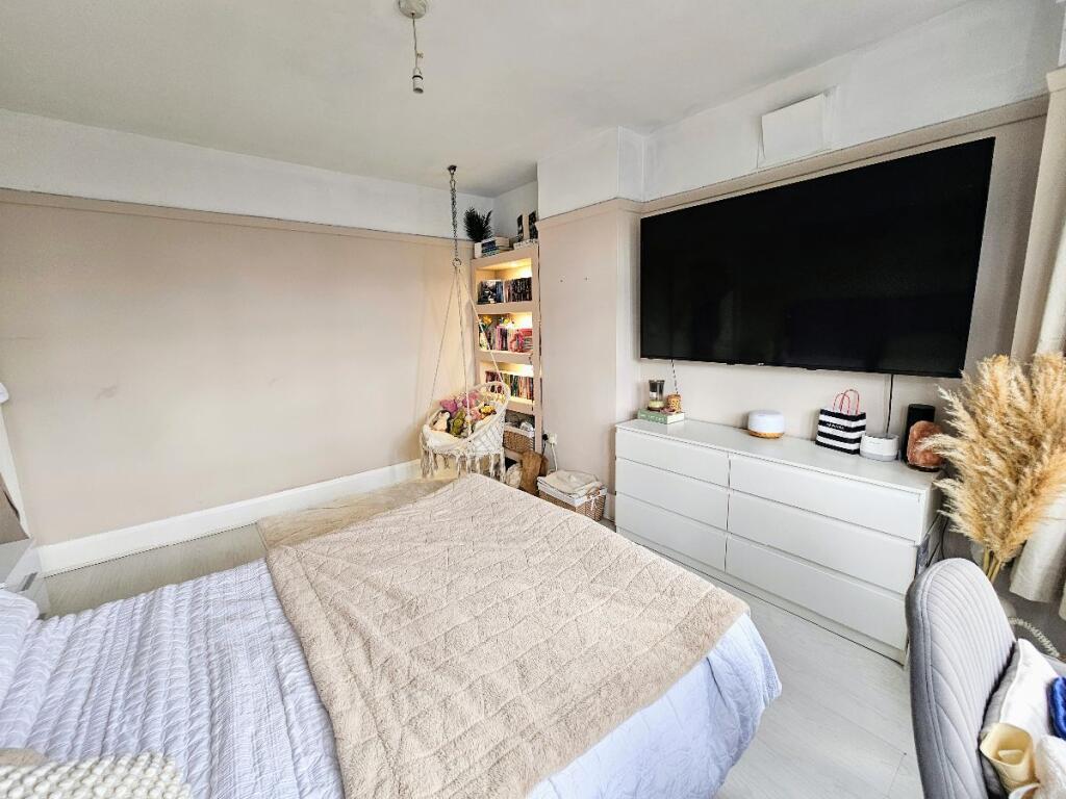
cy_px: 400
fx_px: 400
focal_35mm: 13
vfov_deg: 89.9
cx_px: 533
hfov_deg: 106.2
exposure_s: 1/50
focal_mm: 2.2
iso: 50
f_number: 2.2
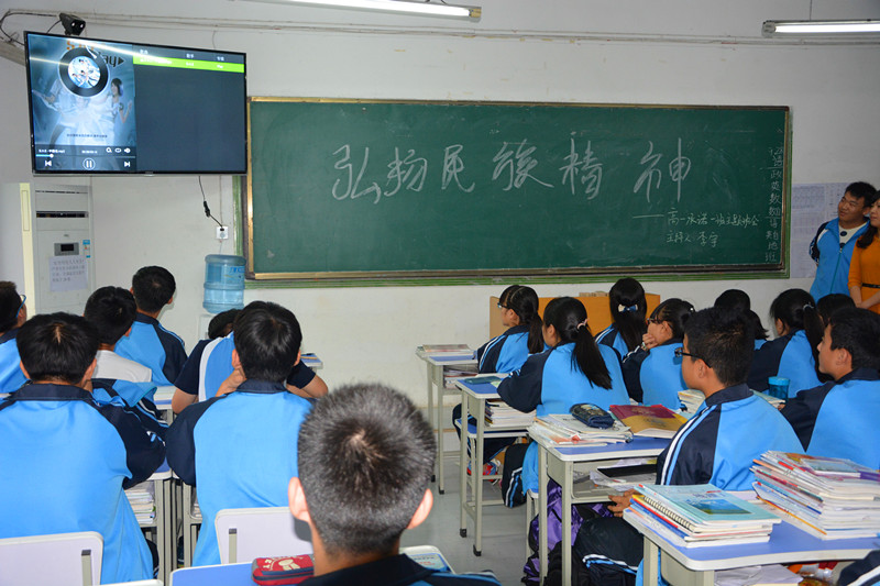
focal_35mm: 38
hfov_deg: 51.3
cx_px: 440
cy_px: 293
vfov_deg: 35.5
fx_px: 916
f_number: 4
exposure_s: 1/60
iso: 1250
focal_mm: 25
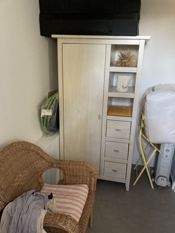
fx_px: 189
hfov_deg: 49.7
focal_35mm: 28
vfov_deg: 63.4
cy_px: 116
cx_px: 88
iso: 500
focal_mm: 3.99
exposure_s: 1/30
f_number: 1.8
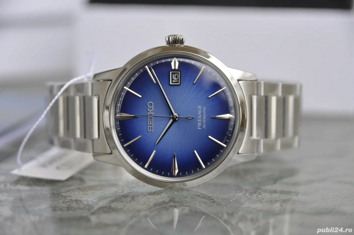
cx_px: 177
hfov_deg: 19.5
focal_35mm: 105
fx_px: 1031
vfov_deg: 13.0
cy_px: 118
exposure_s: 1/250
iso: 500
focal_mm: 70
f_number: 4.5
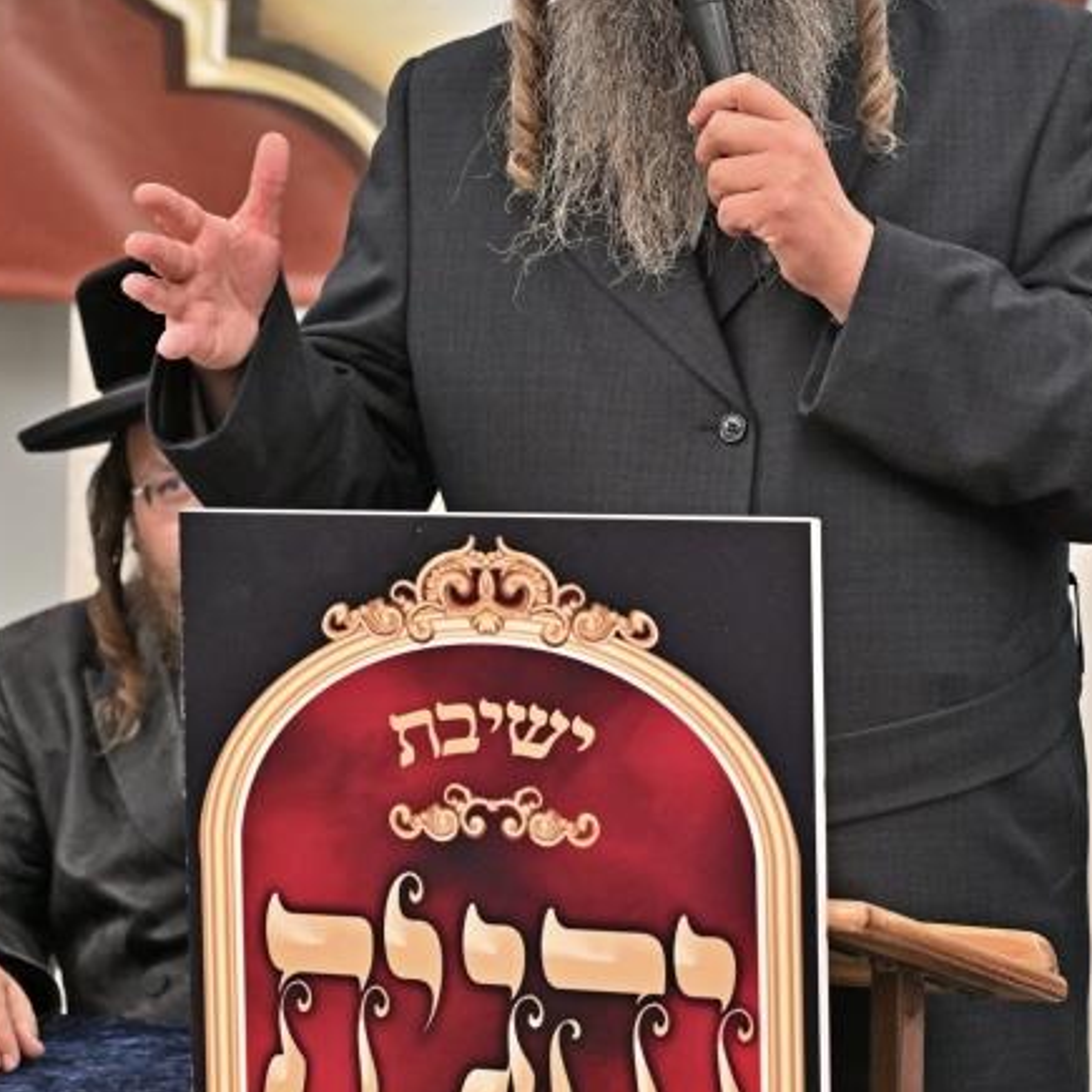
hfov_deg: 14.5
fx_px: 4283
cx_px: 742
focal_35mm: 120
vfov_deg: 14.5
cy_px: 472
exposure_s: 1/160
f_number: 4
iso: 1000
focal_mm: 60
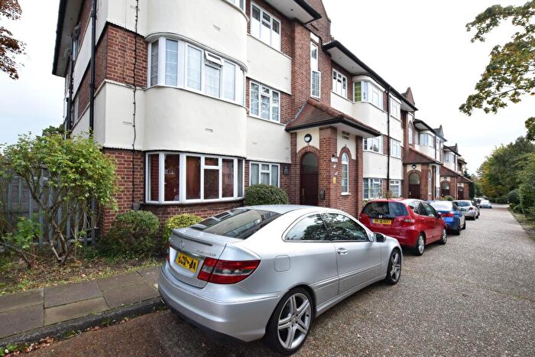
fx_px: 223
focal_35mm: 15
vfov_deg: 77.4
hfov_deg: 100.4
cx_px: 268
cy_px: 178
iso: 1250
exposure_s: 1/250
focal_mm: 10
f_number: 11
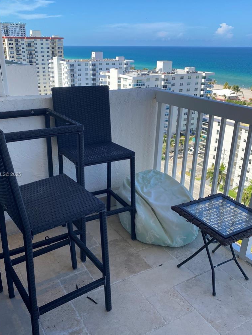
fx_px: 301
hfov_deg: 45.4
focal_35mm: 31
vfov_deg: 58.3
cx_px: 109
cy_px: 175
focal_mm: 4.25
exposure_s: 1/1232
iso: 32
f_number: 1.8
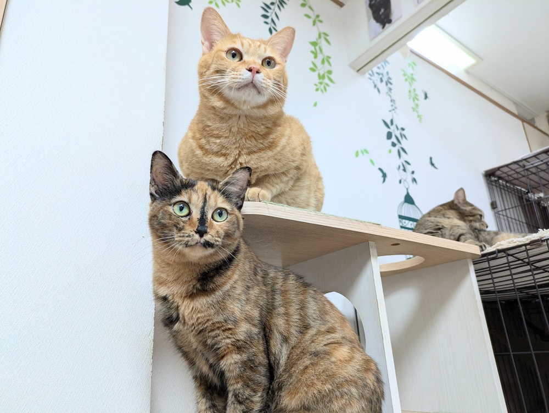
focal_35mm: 25
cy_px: 206
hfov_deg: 69.4
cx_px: 274
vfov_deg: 54.9
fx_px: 397
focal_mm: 5.43
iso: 179
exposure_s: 1/50
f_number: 1.89
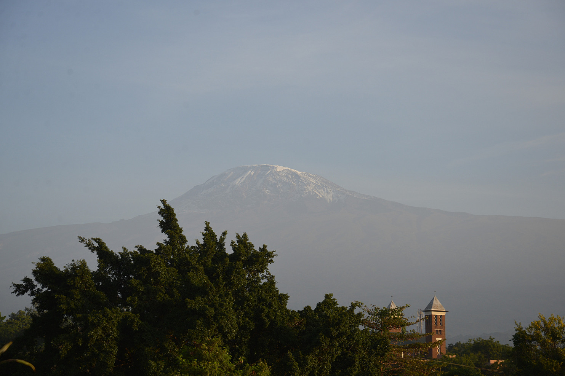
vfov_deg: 15.9
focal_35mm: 86
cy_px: 187
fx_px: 1349
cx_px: 283
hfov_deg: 23.6
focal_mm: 85
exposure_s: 1/500
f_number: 5.6
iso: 200
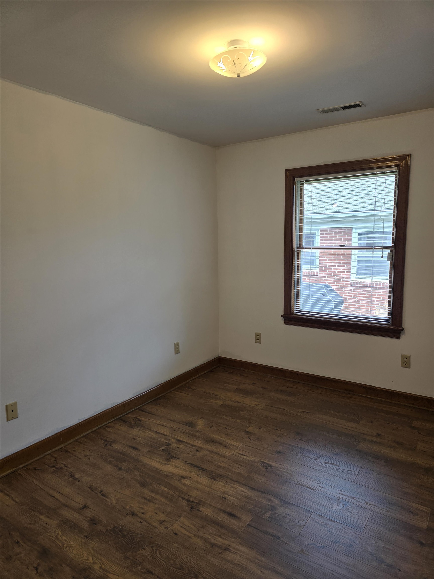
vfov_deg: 73.9
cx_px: 217
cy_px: 290
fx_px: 384
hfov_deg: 58.9
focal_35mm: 23
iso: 50
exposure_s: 1/120
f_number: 1.7
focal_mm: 6.3
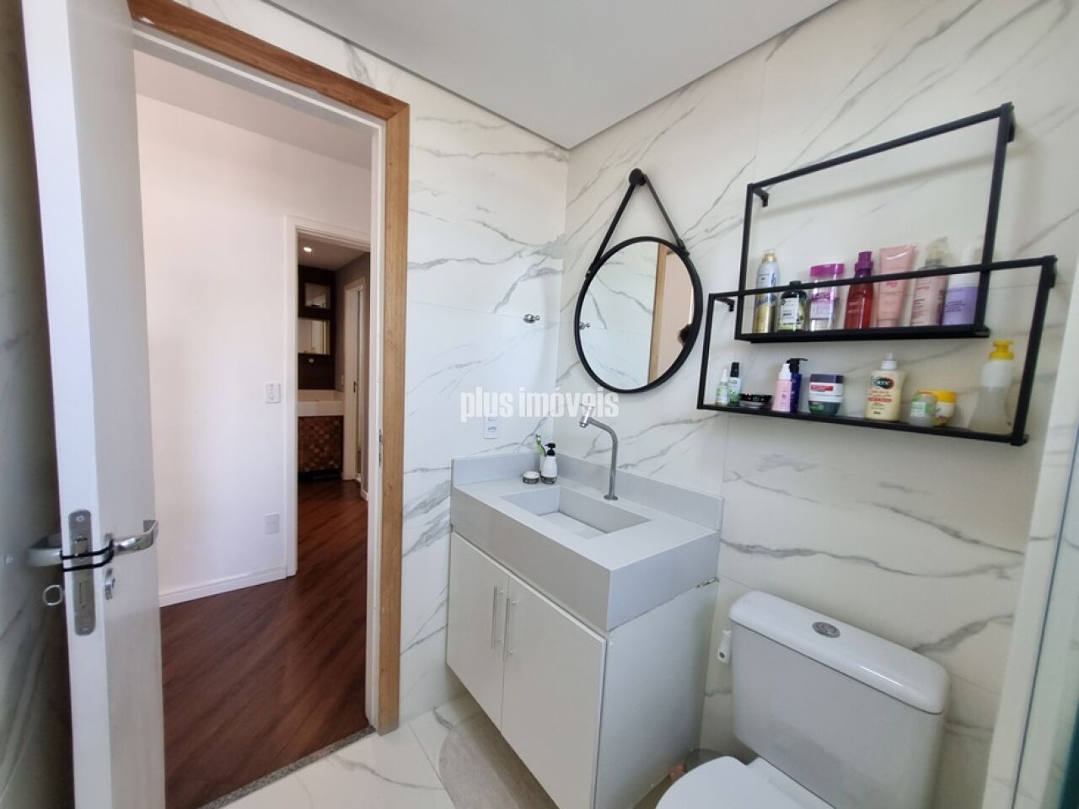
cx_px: 540
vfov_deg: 89.9
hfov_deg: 106.2
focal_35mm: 13
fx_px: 405
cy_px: 404
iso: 160
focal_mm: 1.74
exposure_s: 1/60
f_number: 2.2
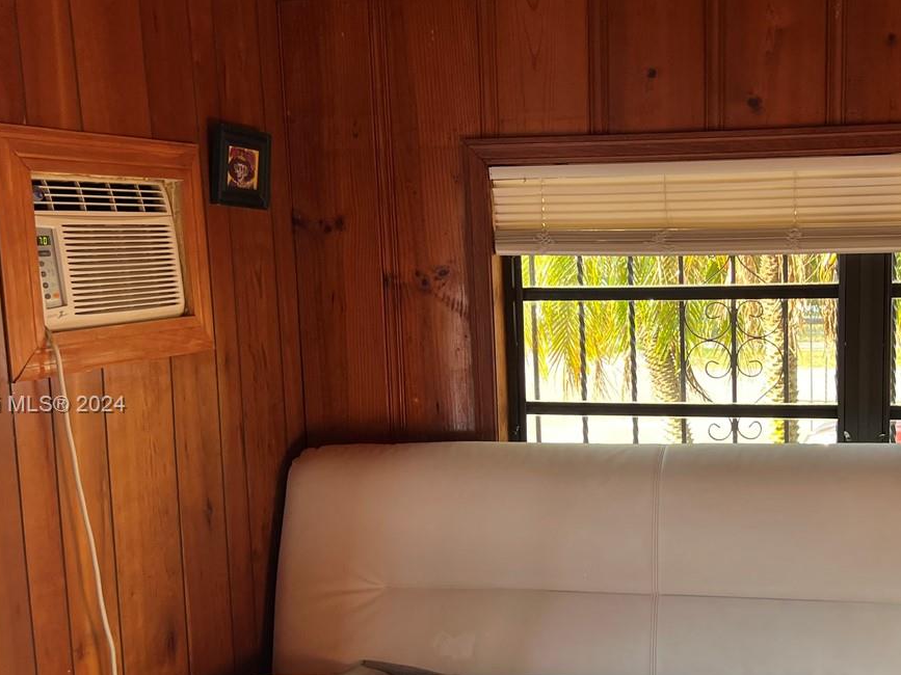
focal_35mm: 48
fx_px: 1249
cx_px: 625
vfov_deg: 30.2
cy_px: 406
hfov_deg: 39.0
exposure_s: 1/121
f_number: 1.5
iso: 80
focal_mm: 5.7
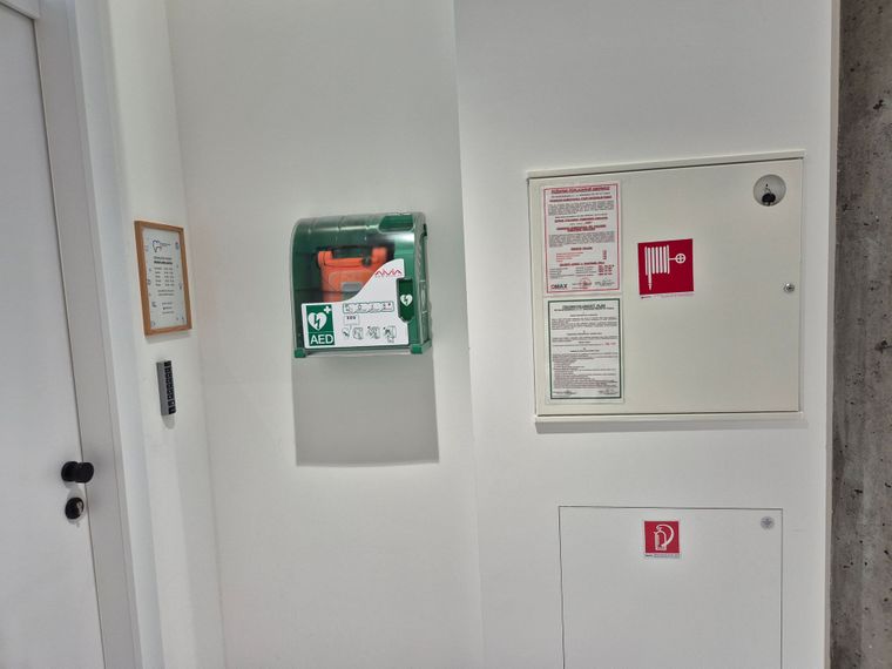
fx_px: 593
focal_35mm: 23
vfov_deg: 58.9
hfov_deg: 73.9
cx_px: 446
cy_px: 334
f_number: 1.8
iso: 100
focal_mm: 5.4
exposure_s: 1/100
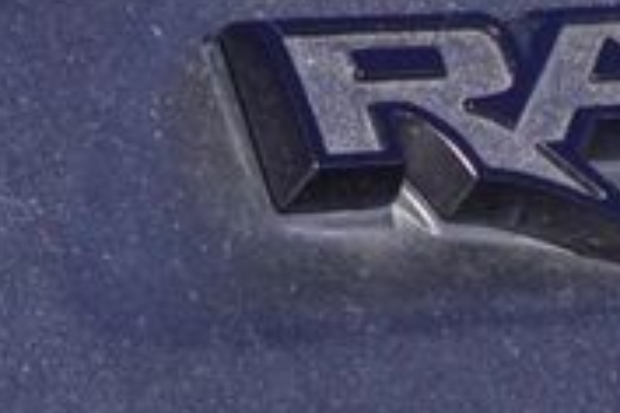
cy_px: 56
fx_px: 5993
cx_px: 711
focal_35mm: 348
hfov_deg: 5.9
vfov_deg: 3.9
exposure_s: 1/125
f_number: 9
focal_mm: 40
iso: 100
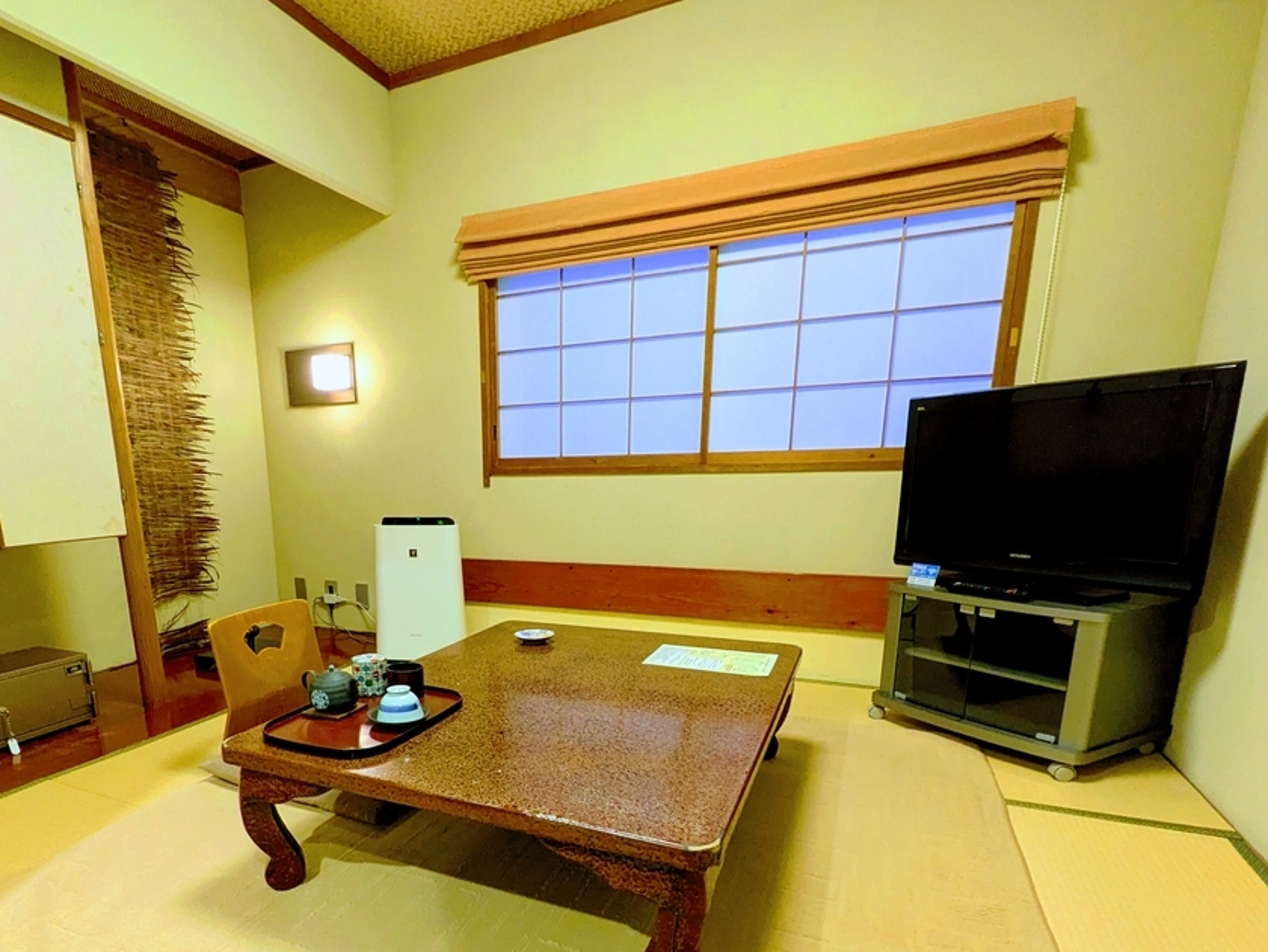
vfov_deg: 64.1
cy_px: 645
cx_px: 510
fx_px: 733
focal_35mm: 20
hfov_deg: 80.8
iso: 415
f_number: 2.2
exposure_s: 1/40
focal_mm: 1.83
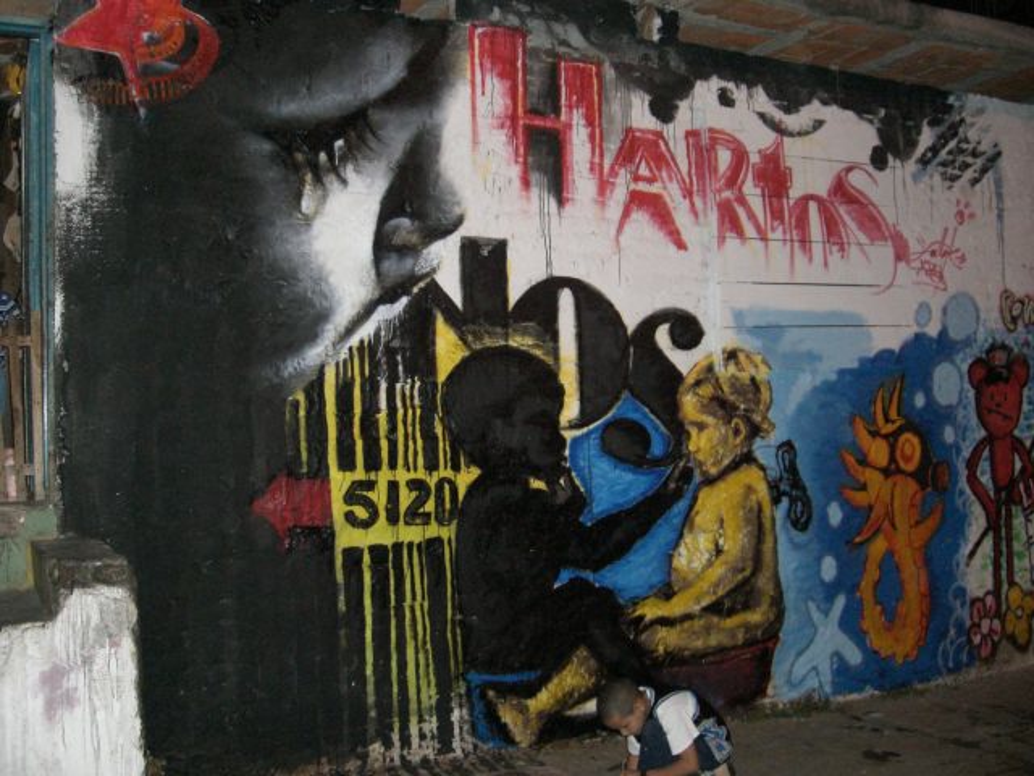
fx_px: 1135
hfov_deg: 49.0
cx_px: 517
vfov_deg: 37.7
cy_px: 388
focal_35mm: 38
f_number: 2.7
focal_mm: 6.2
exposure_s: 1/60
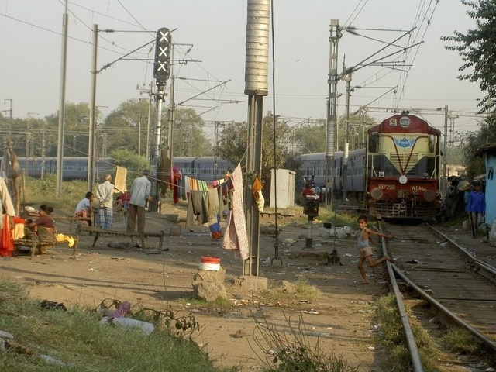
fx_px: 1676
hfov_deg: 16.8
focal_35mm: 117
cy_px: 186
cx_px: 248
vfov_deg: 12.7
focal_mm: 24
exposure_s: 1/200
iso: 50
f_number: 4.9
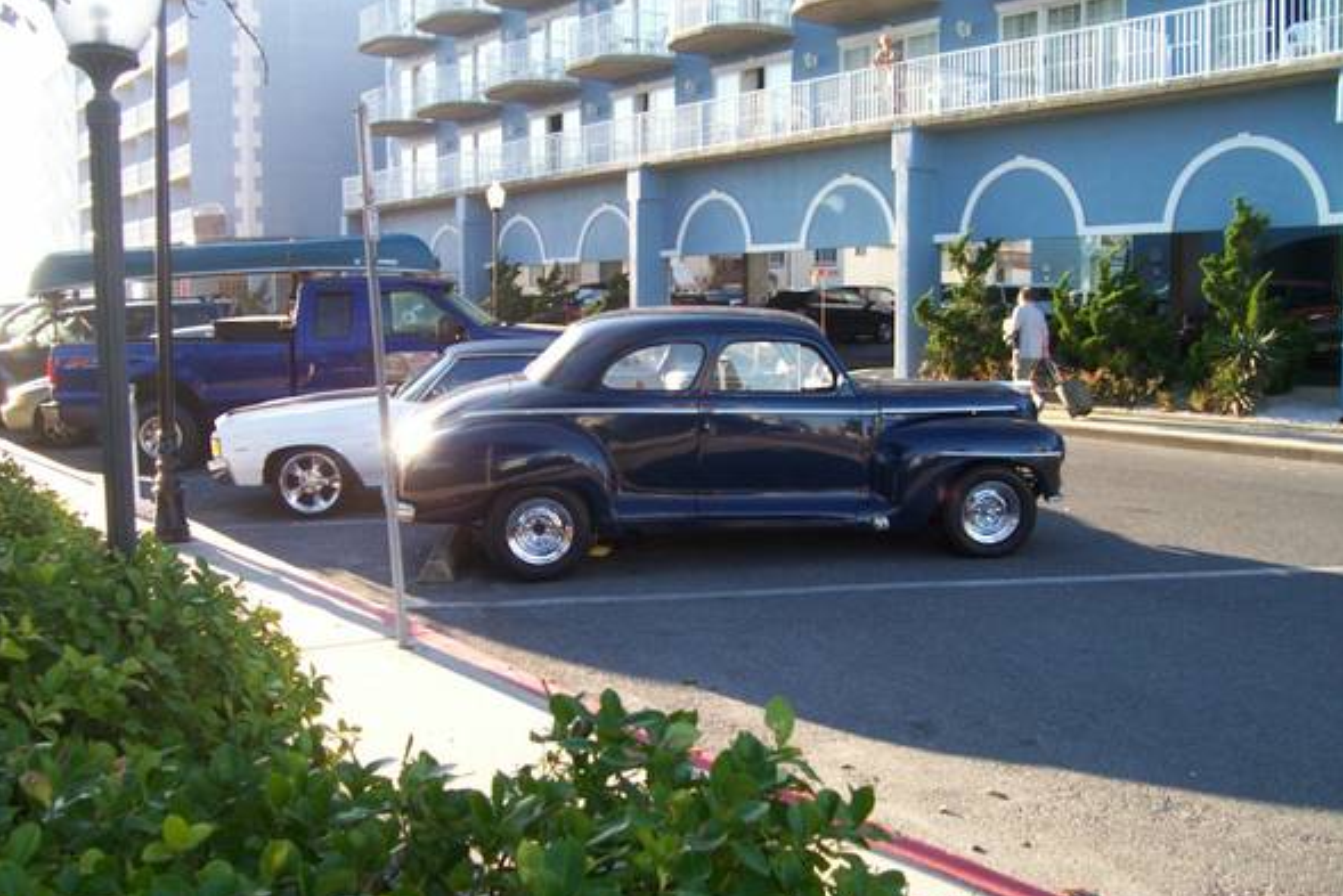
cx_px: 664
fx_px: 1343
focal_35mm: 36
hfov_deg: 53.1
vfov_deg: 36.9
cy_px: 456
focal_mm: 5.6
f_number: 2.7
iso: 80
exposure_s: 1/217
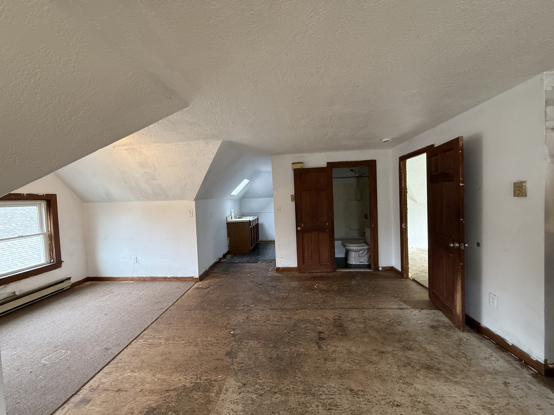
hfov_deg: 102.1
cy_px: 208
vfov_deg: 85.7
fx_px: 224
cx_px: 277
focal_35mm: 14
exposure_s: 1/120
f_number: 2.2
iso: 320
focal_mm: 2.22
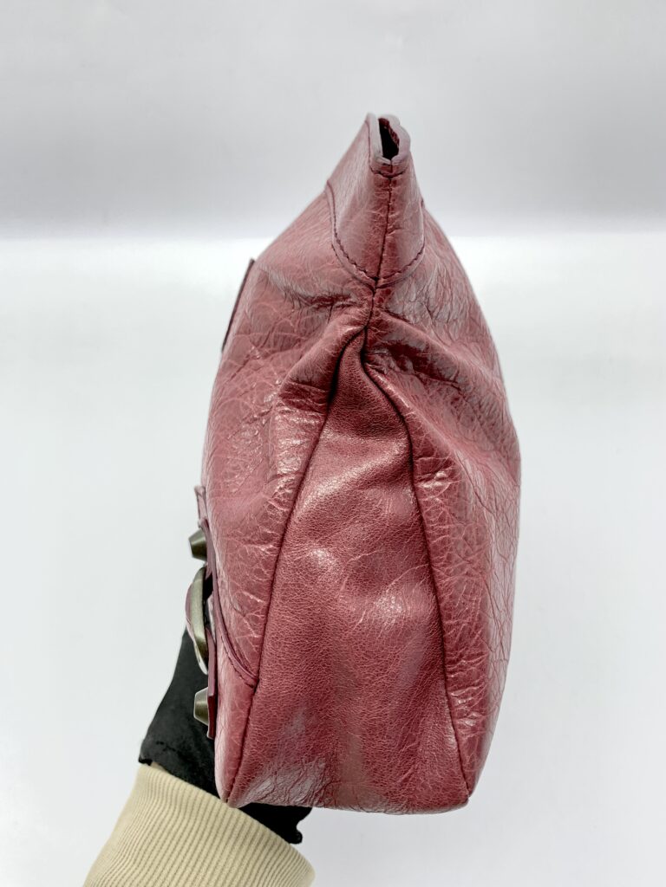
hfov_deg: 53.1
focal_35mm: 26
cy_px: 444
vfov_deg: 67.3
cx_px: 333
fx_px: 667
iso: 50
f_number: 1.8
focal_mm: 4.25
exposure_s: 1/100
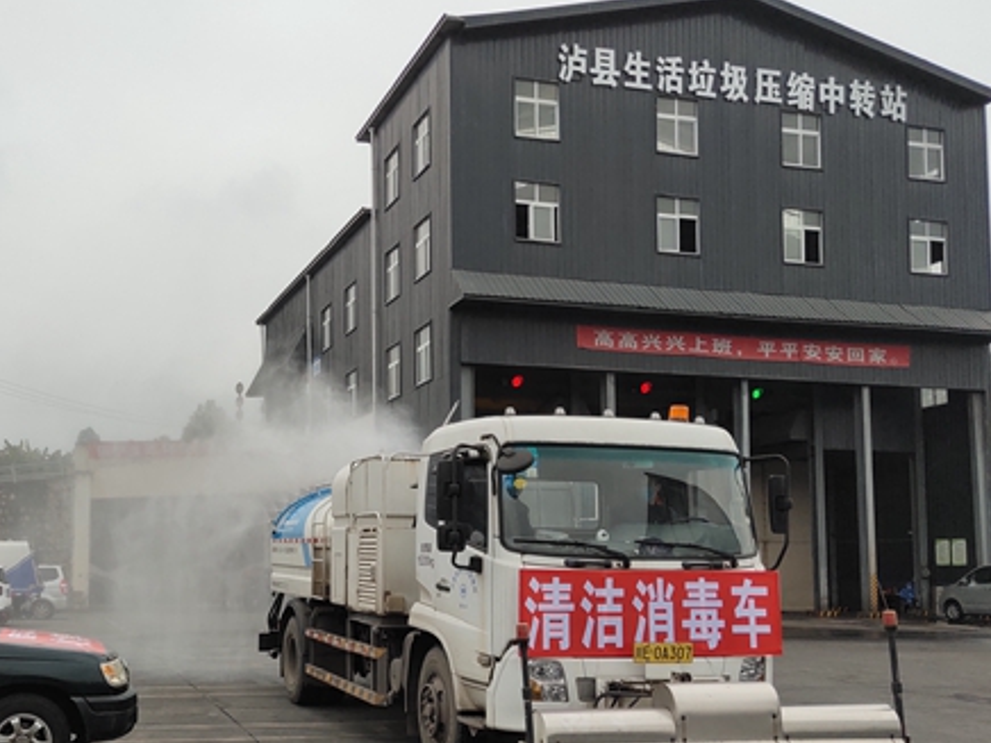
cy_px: 493
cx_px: 323
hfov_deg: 42.3
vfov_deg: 32.6
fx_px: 1260
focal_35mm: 44
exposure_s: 1/859
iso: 50
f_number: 1.8
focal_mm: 4.27
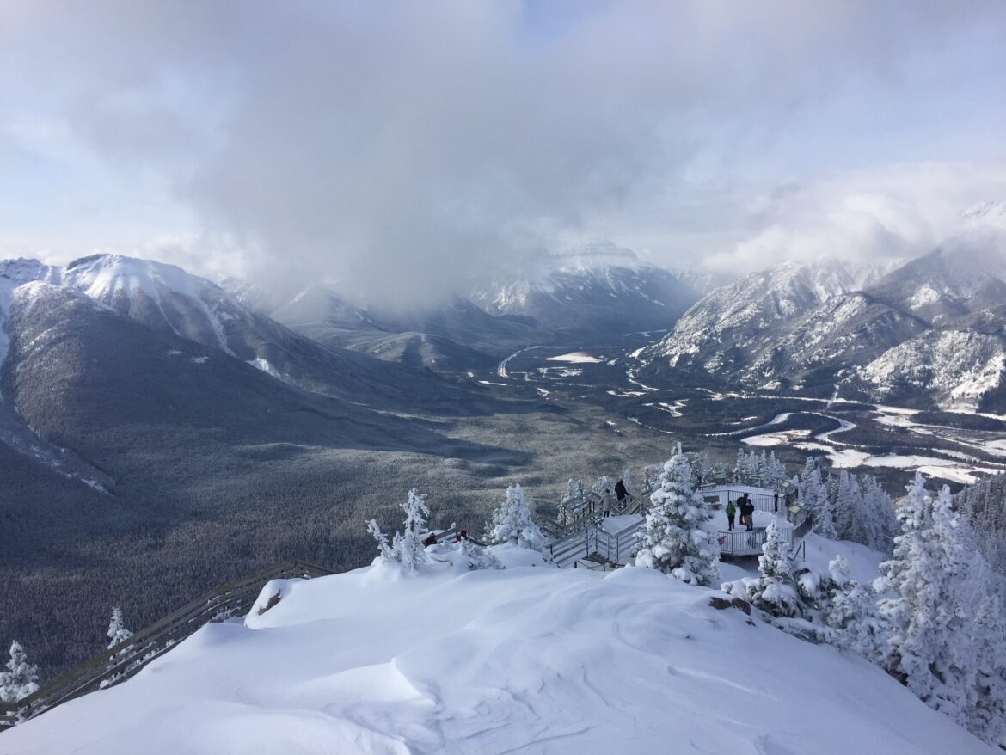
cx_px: 503
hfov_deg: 61.6
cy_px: 378
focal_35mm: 29
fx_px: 843
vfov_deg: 48.2
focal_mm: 4.15
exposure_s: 1/3049
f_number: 2.2
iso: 32
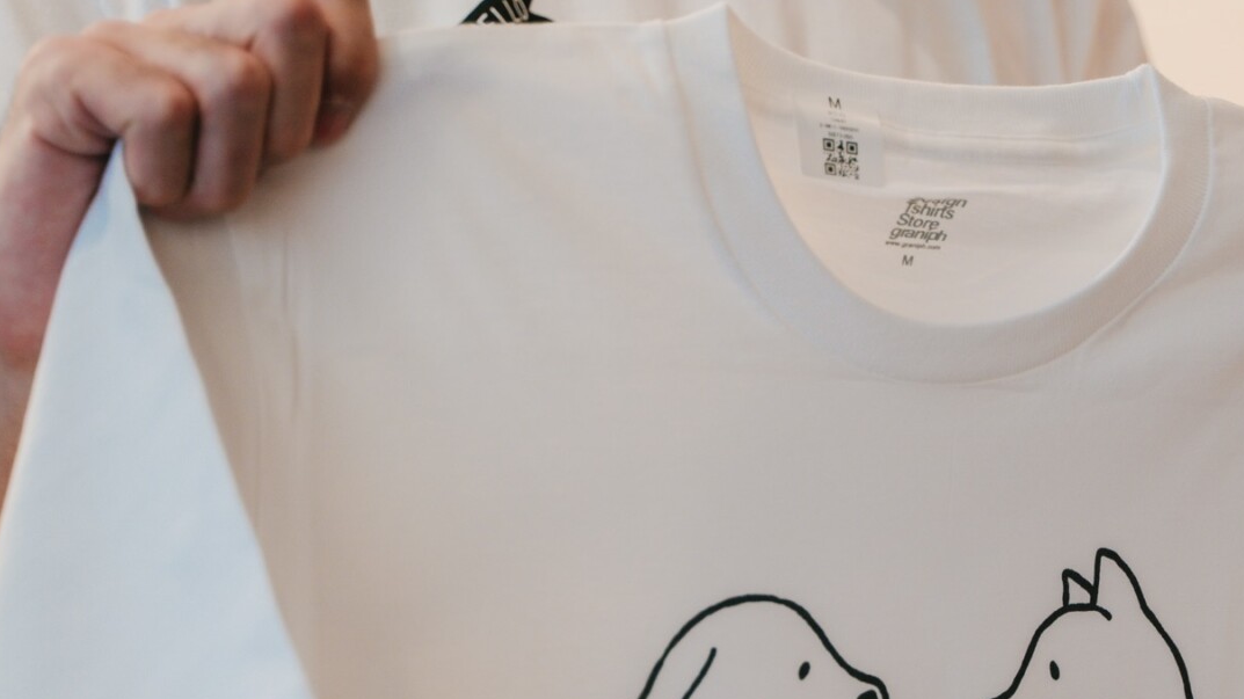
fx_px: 3496
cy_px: 652
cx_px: 997
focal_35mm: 106
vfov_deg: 11.3
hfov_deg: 20.0
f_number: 2.8
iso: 400
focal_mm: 53
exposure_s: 1/160
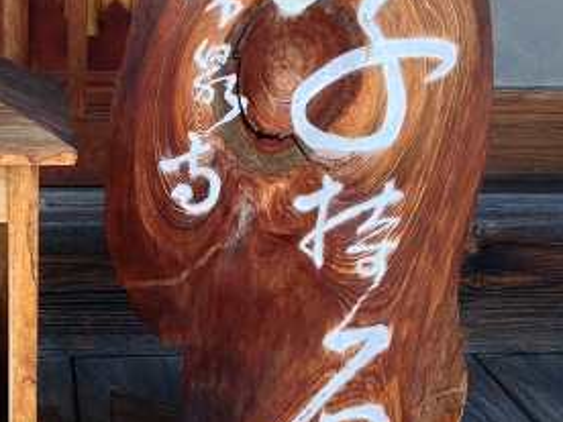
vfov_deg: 22.6
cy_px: 188
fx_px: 1057
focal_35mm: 65
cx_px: 94
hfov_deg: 29.0
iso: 64
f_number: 2.4
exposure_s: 1/120
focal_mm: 4.28
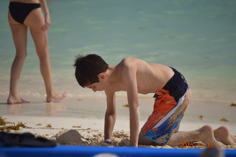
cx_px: 118
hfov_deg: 8.3
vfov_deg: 5.5
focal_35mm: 248
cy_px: 78
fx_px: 1622
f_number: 5.3
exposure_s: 1/1250
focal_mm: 165
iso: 200
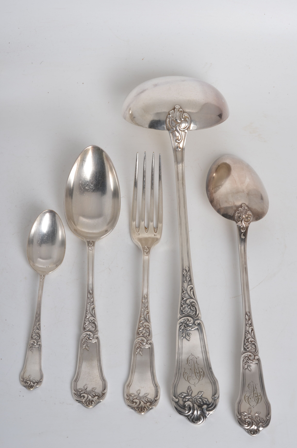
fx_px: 932
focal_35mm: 75
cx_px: 148
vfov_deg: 27.0
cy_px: 224
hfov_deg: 18.1
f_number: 14
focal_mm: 50
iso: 100
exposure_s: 1/125
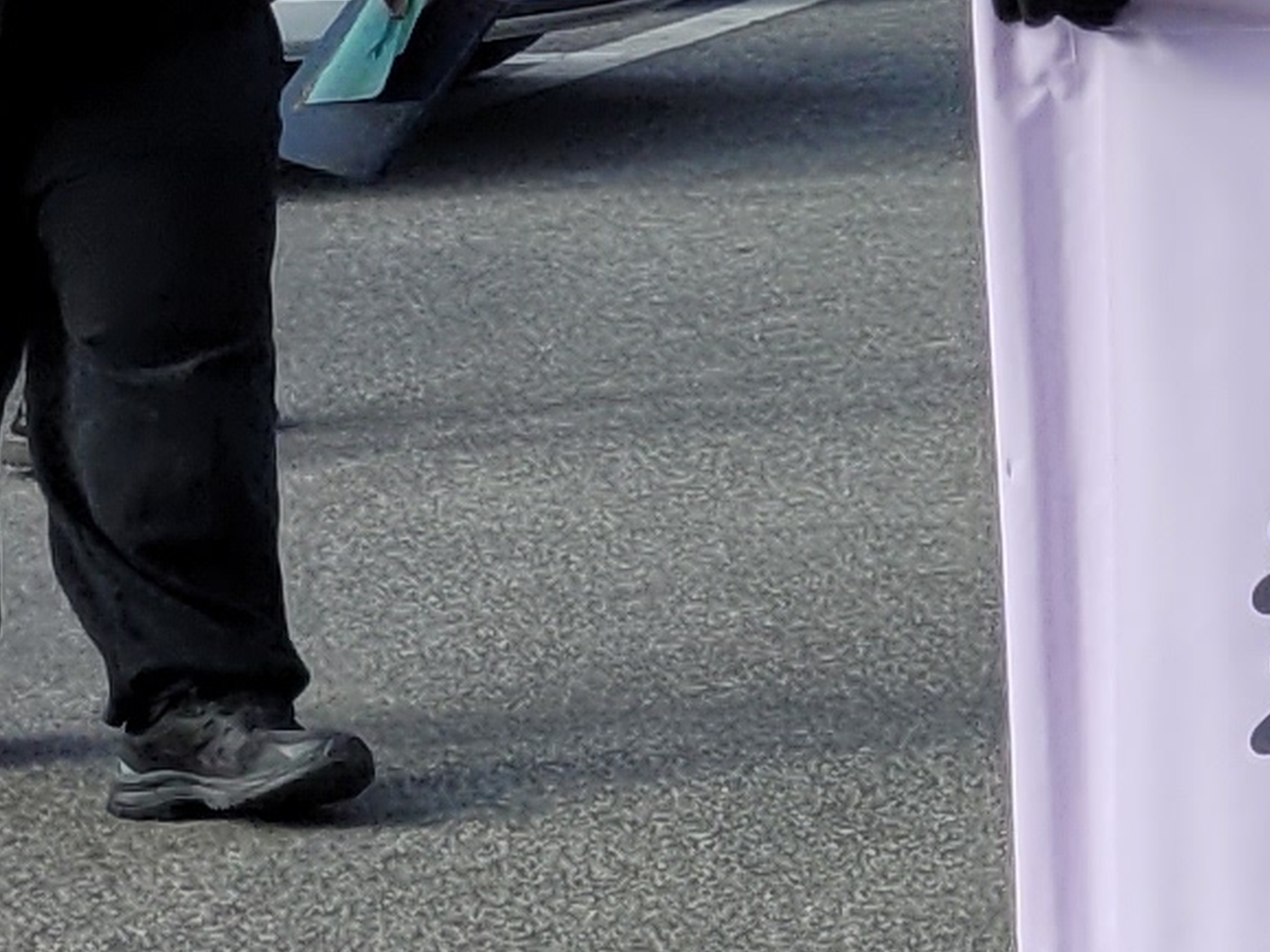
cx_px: 4387
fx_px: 6639
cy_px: -461
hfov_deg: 8.3
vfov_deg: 8.0
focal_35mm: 181
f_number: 1.8
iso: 40
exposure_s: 1/1145
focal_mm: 5.4
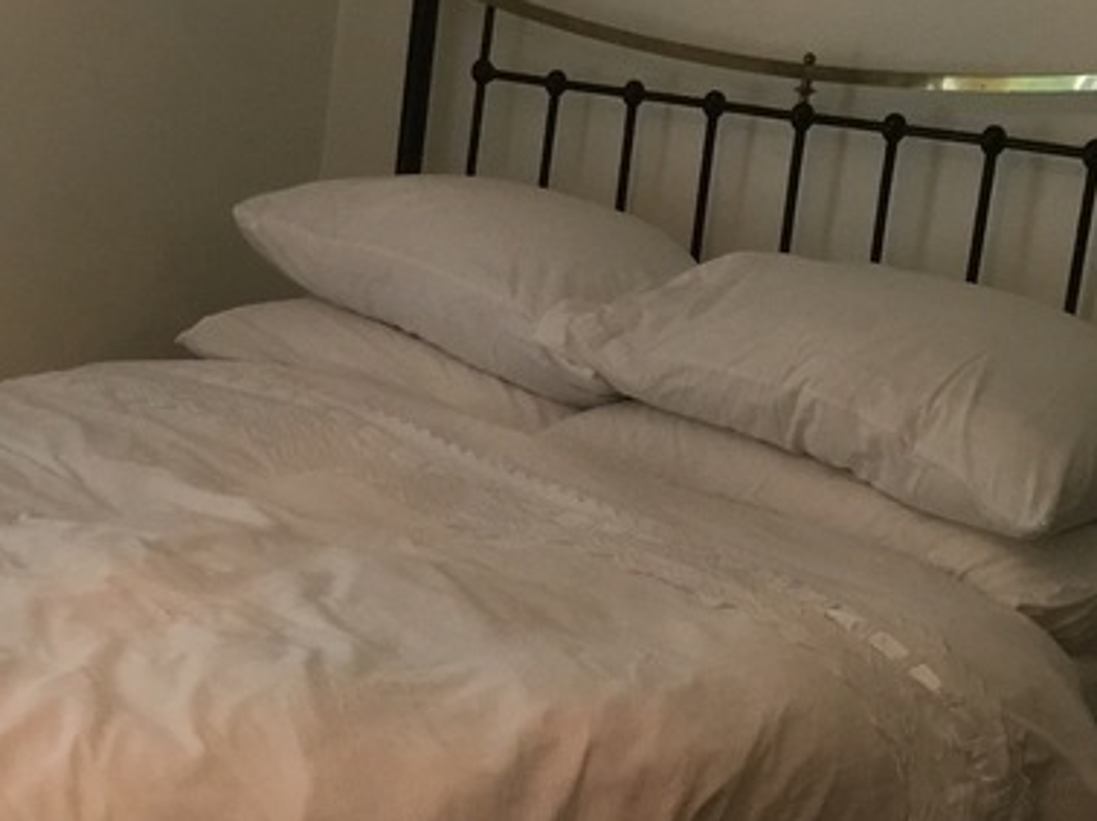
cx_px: 197
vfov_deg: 17.5
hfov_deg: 22.9
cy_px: 502
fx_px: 2660
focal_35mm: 84
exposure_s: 1/33
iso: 125
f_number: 2.4
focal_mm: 3.3
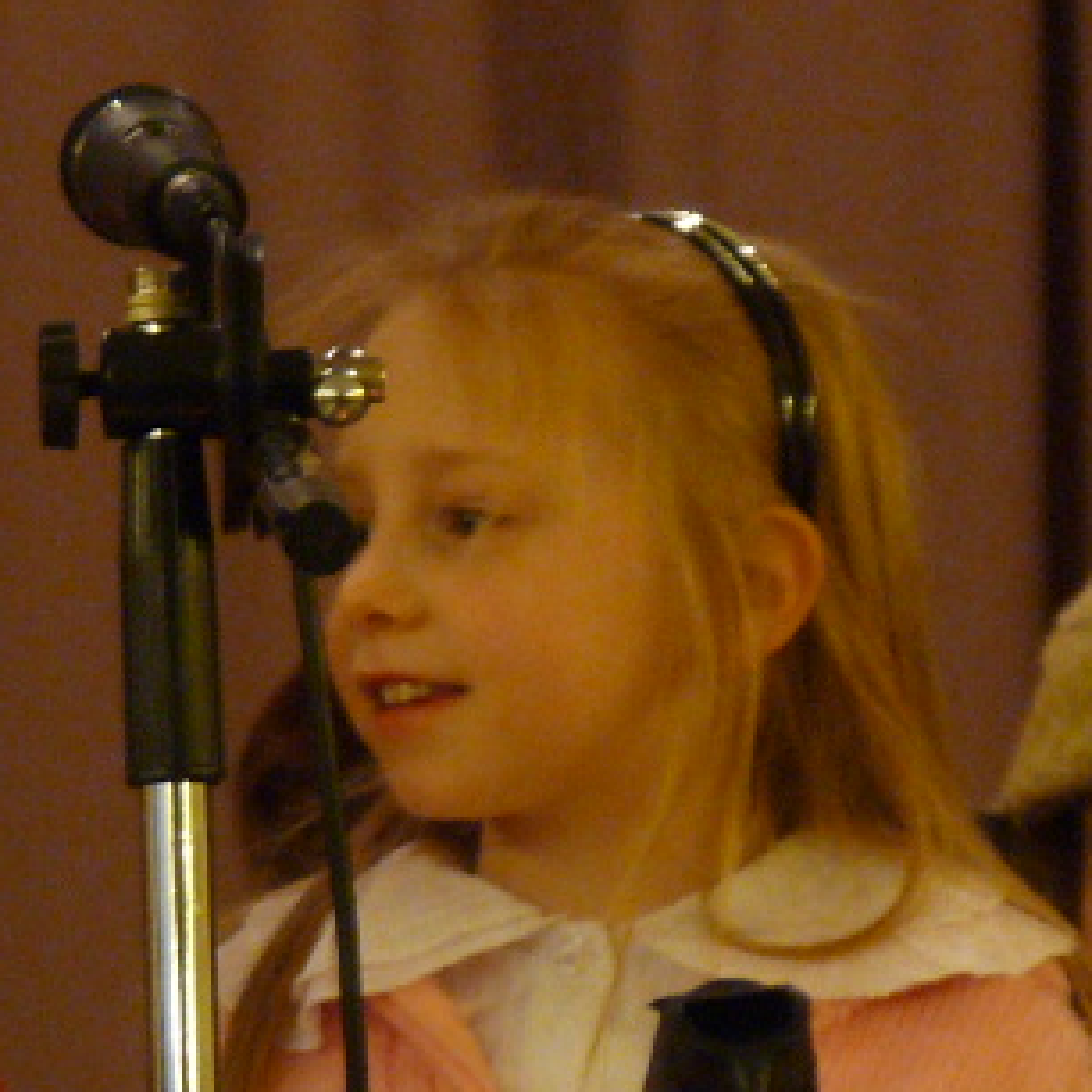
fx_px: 21093
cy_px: 535
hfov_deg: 3.0
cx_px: 168
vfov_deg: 3.0
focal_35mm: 591
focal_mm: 32
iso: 400
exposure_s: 1/8
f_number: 3.7
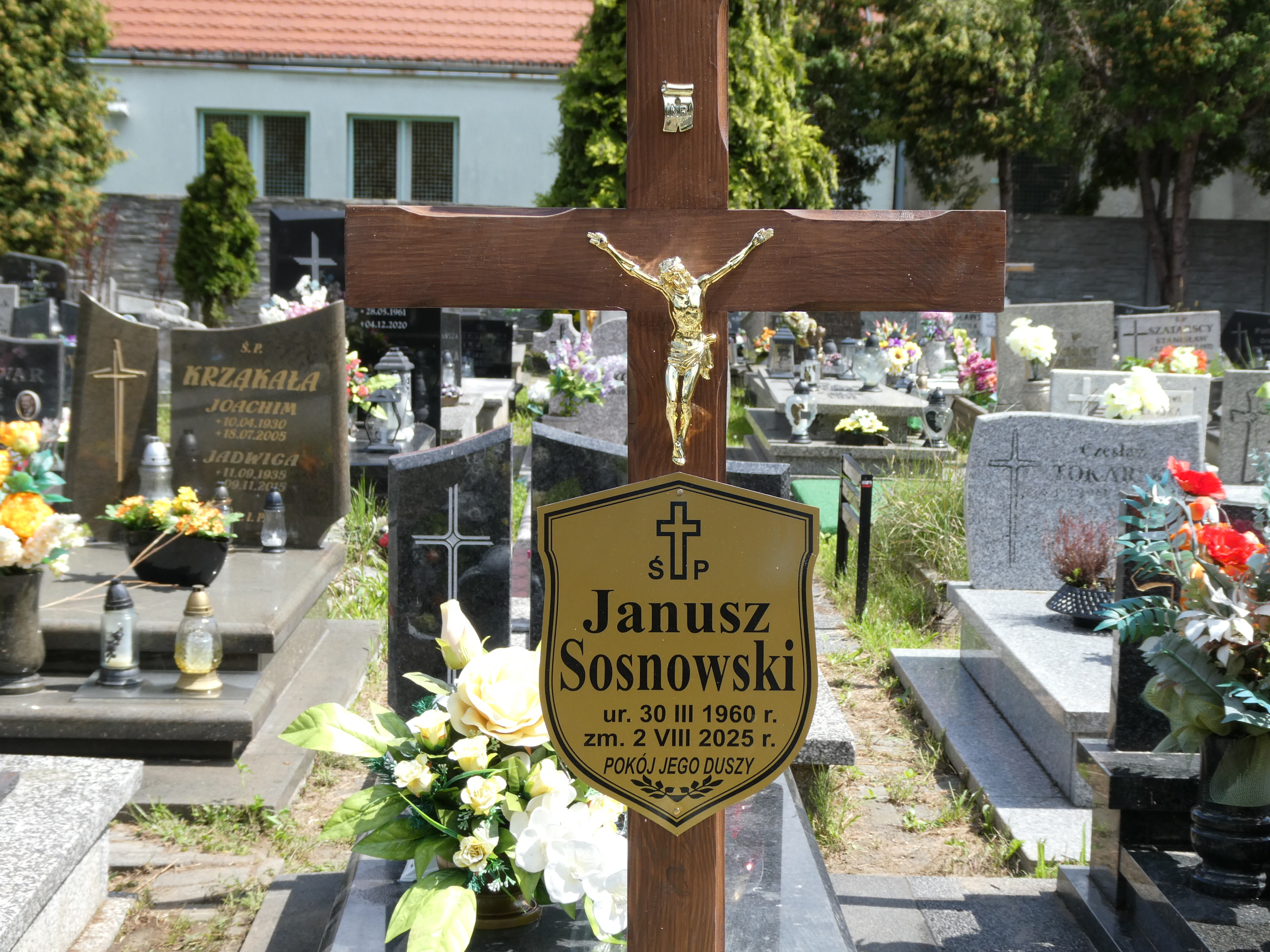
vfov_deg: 24.0
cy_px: 476
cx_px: 635
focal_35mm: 61
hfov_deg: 31.7
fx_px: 2238
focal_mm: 10.9
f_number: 4.3
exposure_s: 1/320
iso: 80
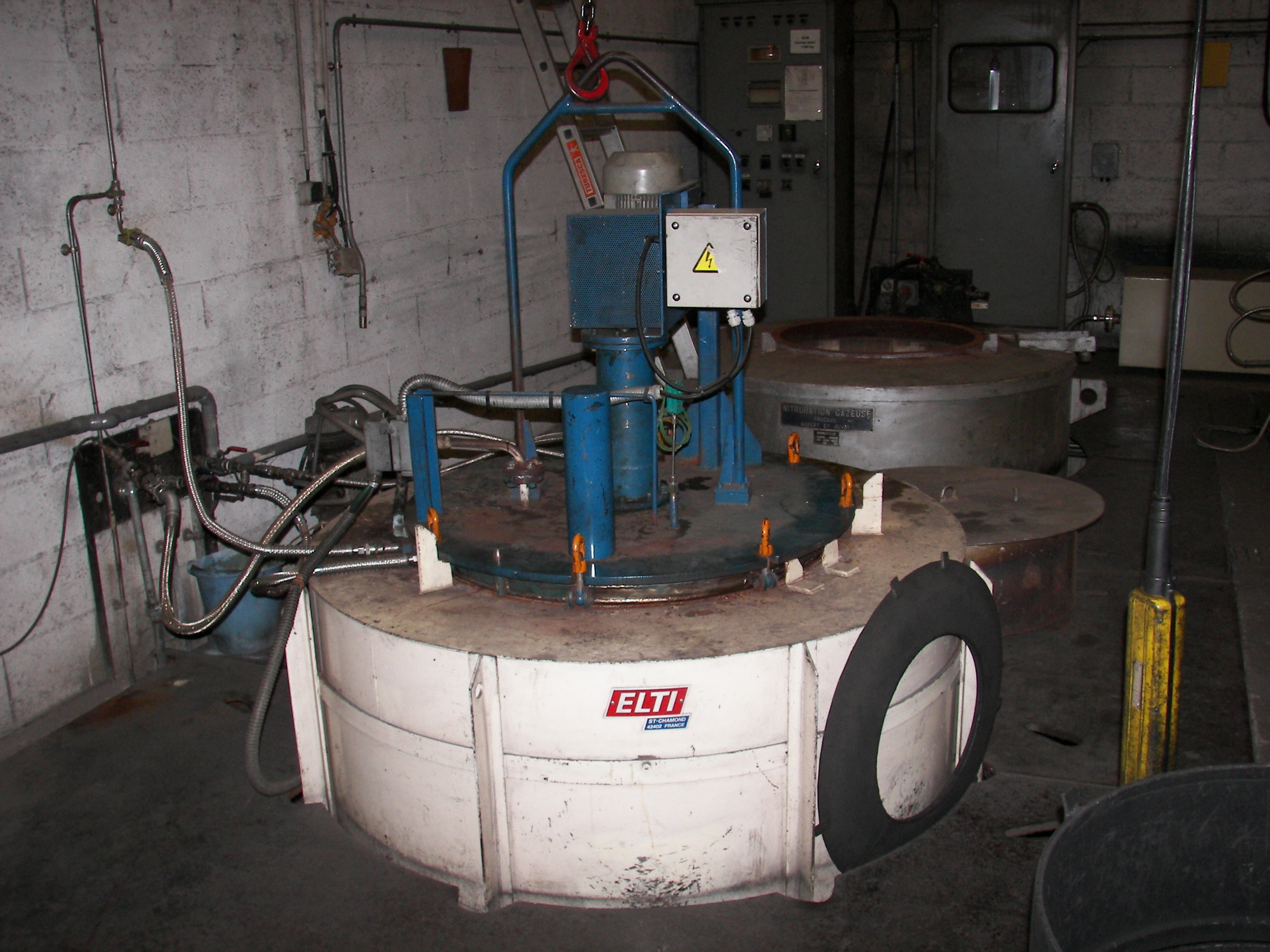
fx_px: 1321
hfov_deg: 51.4
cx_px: 635
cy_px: 476
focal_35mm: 36
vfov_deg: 39.7
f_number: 2.8
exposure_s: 1/30
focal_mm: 6
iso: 100
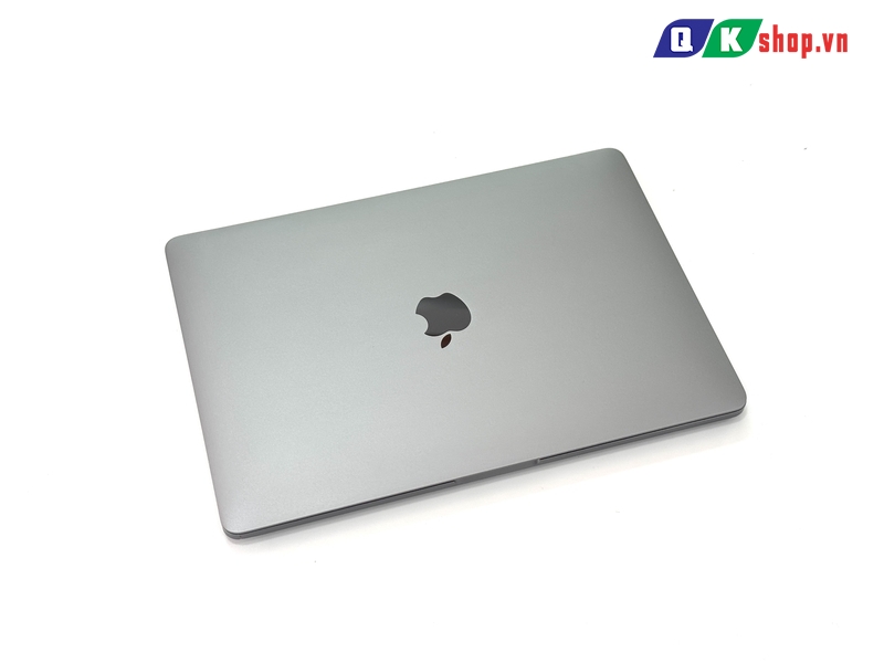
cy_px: 332
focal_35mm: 48
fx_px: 1226
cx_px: 442
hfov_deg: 39.7
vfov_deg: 30.3
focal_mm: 6.76
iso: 50
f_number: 1.78
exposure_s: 1/193
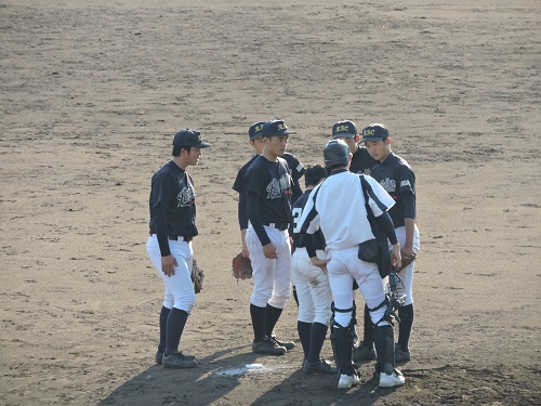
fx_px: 7345
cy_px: 203
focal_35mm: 470
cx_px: 270
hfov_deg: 4.2
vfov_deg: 3.2
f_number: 4.9
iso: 200
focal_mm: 83.8
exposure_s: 1/250
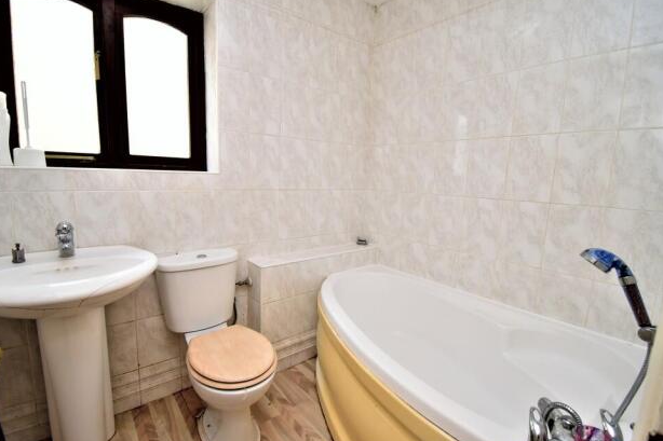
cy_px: 222
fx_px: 295
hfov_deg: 96.6
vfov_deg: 73.7
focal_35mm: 16
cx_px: 313
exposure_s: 1/100
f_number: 5
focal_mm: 10
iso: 800
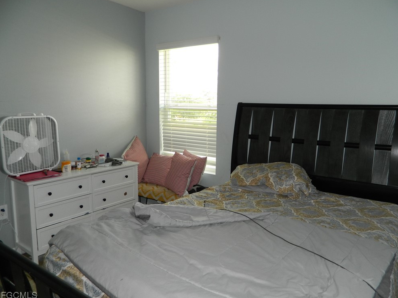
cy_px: 149
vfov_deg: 53.0
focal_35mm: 26
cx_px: 206
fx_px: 299
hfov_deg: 67.3
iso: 80
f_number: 3.1
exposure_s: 1/40
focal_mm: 4.5
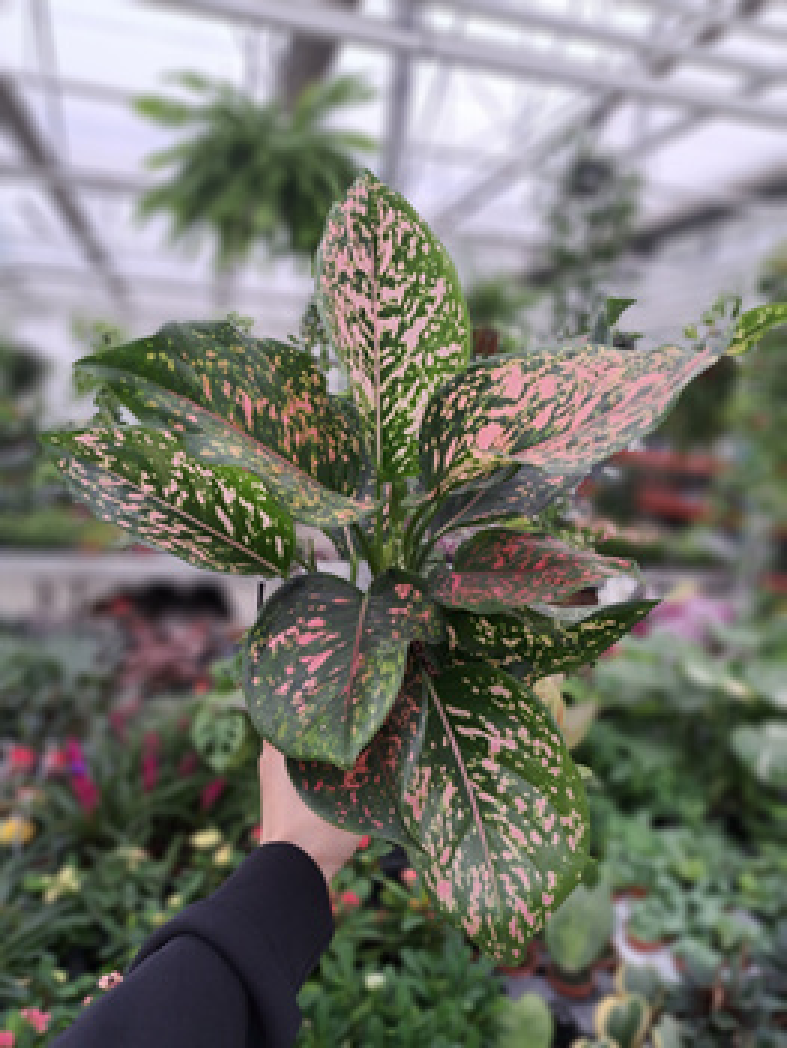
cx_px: 394
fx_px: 727
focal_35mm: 24
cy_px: 524
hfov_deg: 56.9
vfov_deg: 71.6
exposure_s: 1/50
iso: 50
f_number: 1.8
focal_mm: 5.23
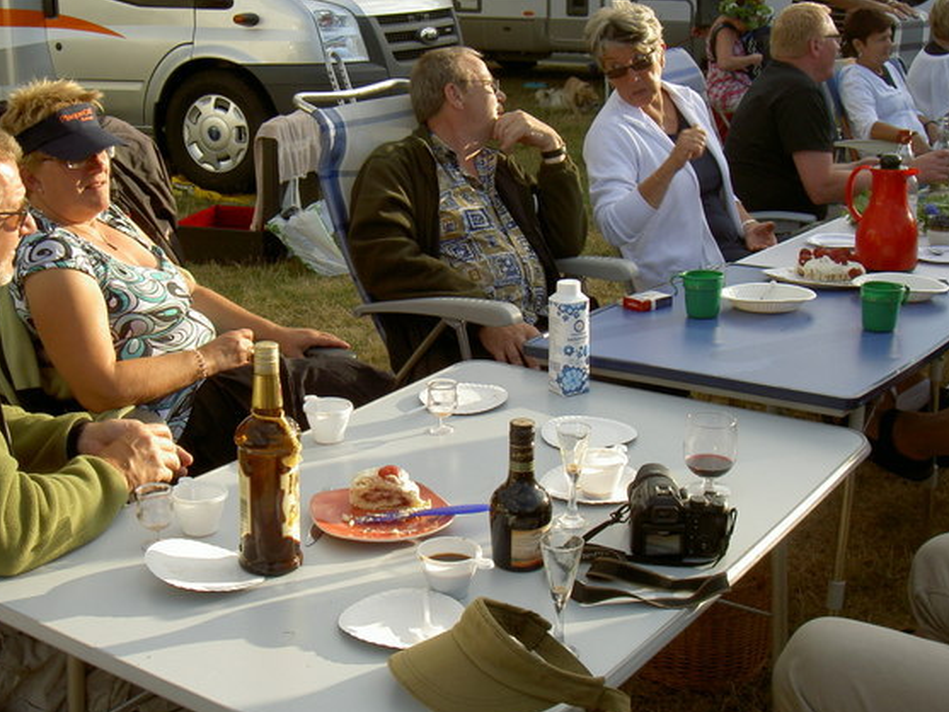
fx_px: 1344
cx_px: 382
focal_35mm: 49
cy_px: 365
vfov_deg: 29.7
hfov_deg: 38.7
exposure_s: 1/200
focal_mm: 8
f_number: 4.7
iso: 50
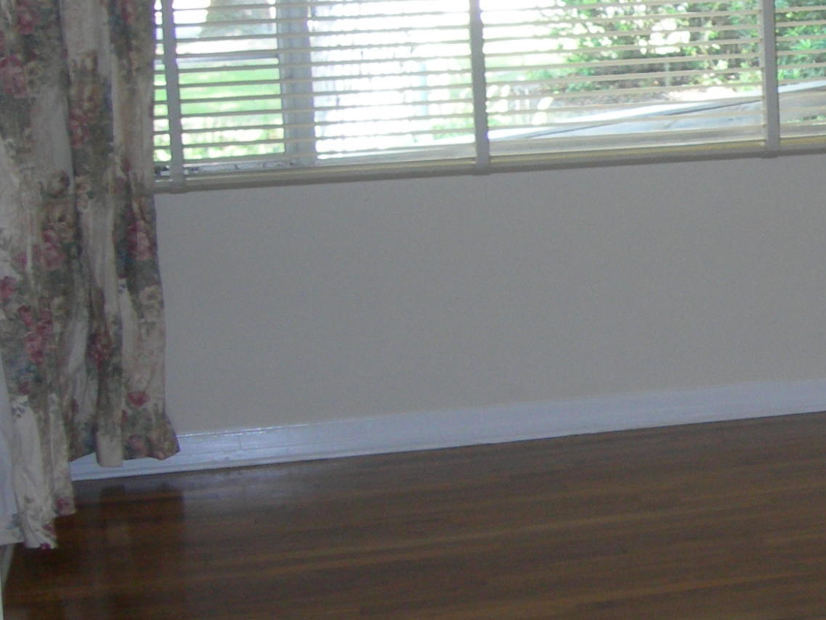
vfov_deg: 14.8
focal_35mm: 100
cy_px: 346
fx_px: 2386
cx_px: 1076
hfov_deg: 18.3
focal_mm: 7.8
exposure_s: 1/26.8
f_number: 2.8
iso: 142
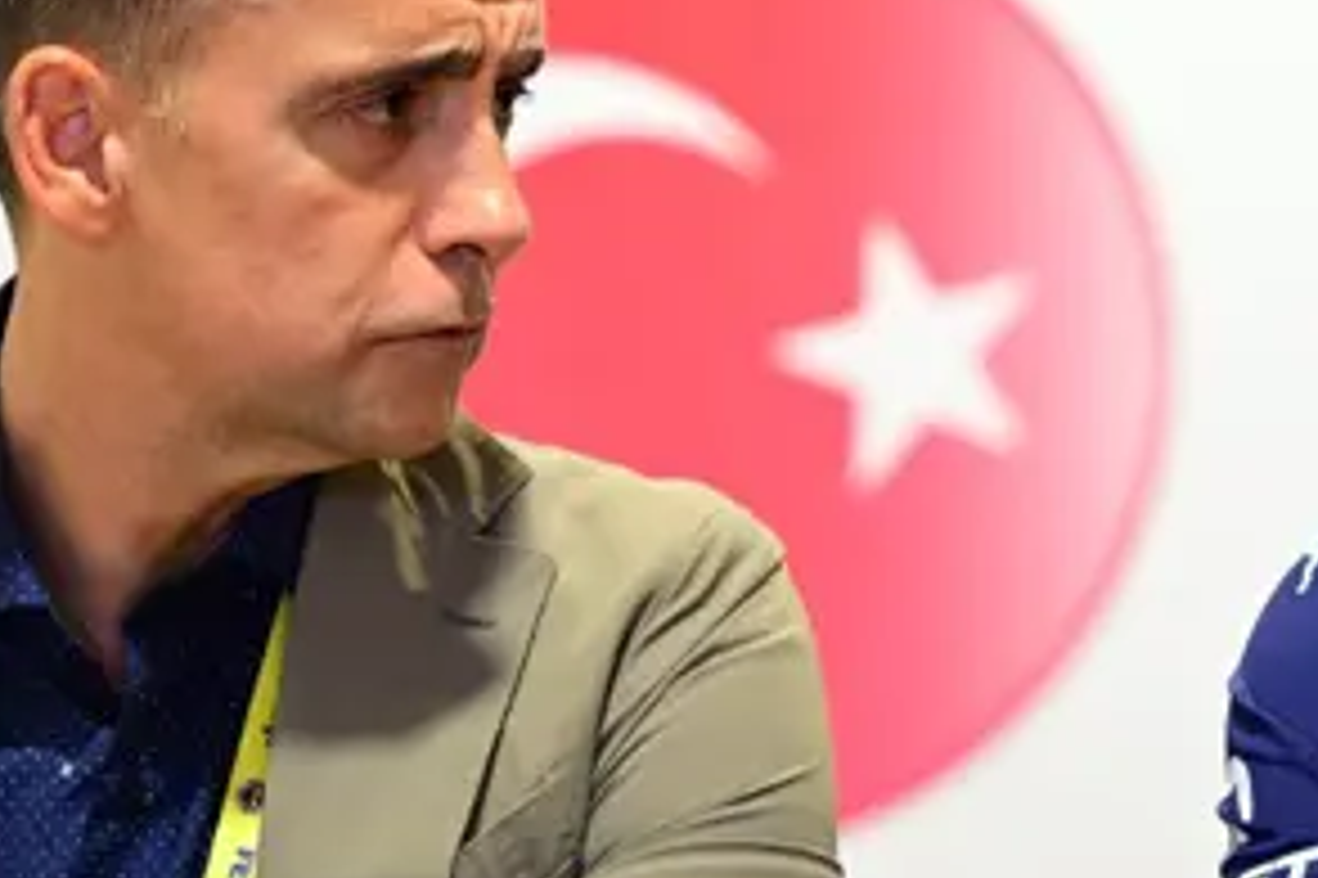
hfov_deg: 5.1
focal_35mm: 405
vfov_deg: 3.4
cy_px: 158
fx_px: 14819
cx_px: 1147
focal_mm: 135
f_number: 2.8
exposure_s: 1/100
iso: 2000
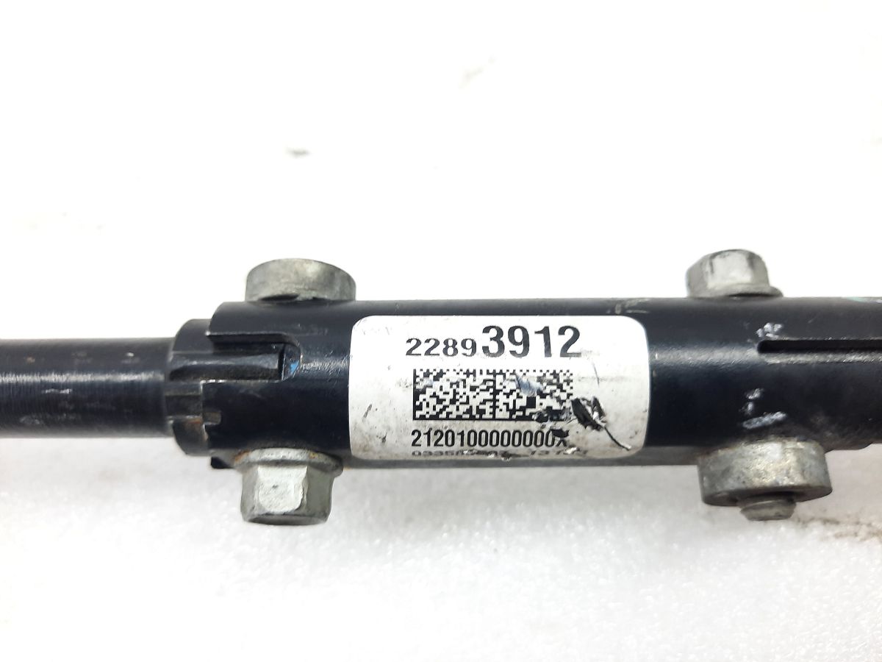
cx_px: 441
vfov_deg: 54.9
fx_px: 637
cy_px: 331
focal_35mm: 25
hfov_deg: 69.4
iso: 160
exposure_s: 1/50
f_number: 2
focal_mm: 4.6
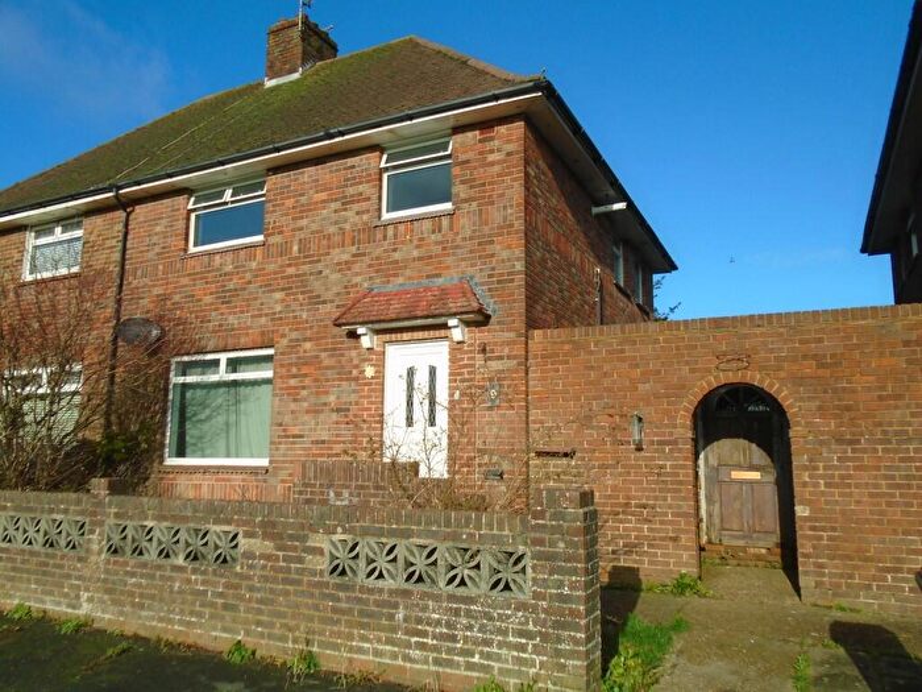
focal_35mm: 26
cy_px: 346
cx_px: 461
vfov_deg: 53.1
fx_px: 693
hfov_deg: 67.3
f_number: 8
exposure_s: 1/200
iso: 100
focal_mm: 4.6
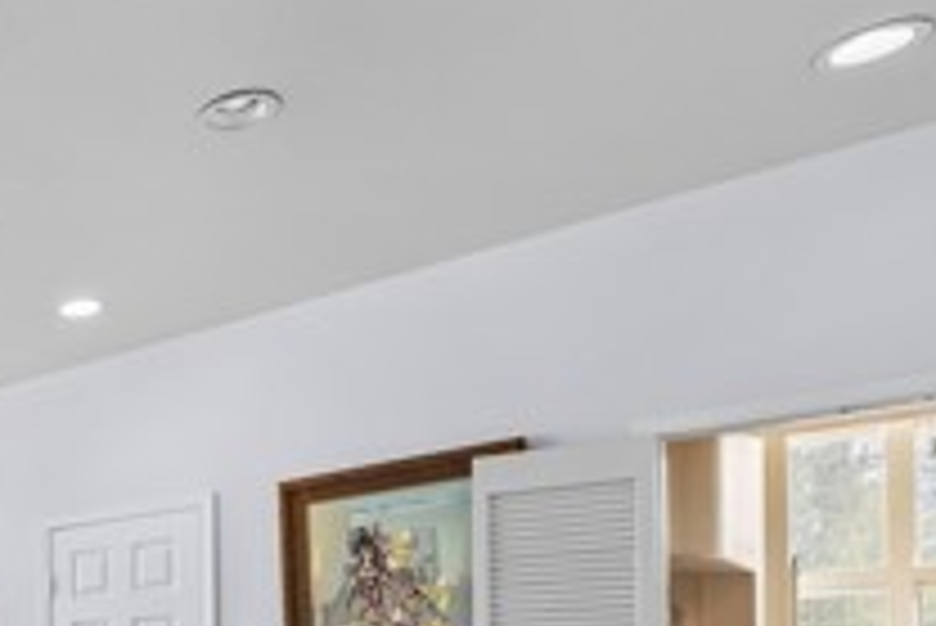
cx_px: -212
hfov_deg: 36.3
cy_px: 682
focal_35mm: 40
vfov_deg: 30.1
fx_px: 1041
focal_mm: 13
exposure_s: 1/5
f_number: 9
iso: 250
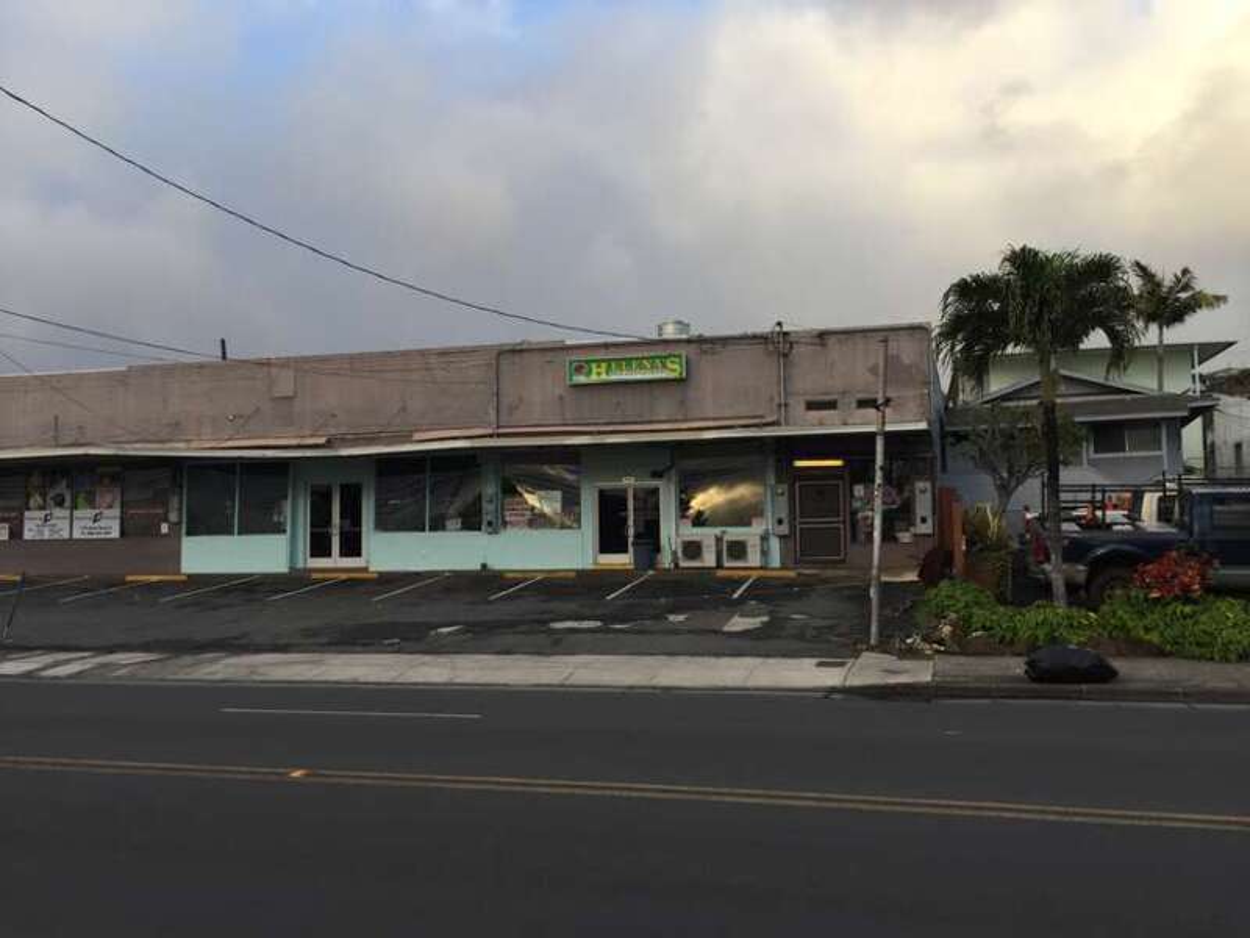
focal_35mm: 29
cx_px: 625
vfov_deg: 48.2
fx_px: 1047
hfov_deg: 61.7
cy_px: 469
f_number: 2.2
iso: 32
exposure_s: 1/455
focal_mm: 4.15
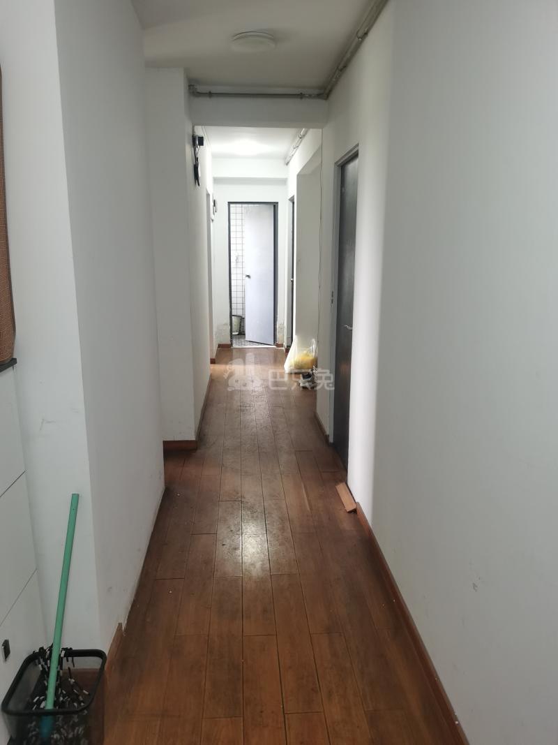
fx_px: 580
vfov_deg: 65.3
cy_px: 372
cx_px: 279
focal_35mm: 27
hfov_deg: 51.3
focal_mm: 5.56
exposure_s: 1/50
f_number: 1.6
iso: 400
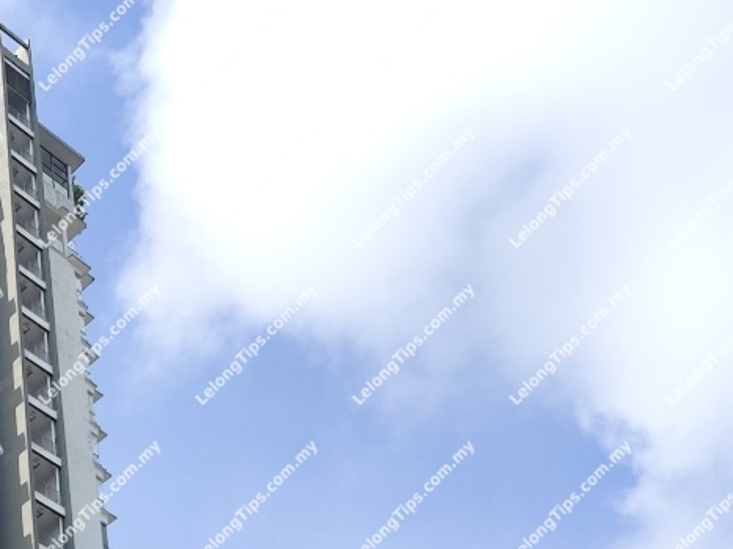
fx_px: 1313
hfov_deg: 26.1
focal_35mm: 62
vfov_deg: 21.6
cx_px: -248
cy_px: 692
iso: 50
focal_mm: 6.19
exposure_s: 1/669
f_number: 1.65
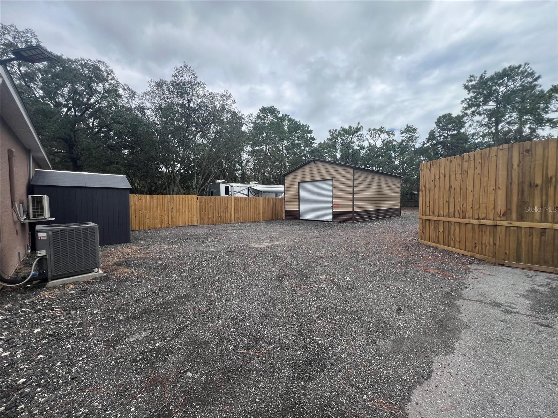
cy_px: 209
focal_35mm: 13
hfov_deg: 106.2
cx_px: 279
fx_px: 210
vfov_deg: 89.9
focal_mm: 1.57
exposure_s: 1/1845
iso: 32
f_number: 1.8
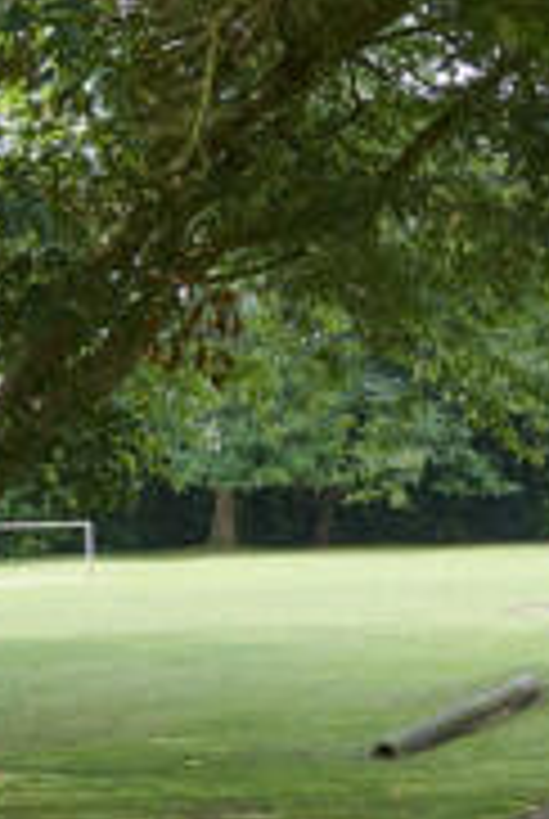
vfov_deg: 25.6
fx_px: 1800
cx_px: 1046
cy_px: 475
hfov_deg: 14.7
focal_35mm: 79
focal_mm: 22
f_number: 8
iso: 500
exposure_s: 1/250
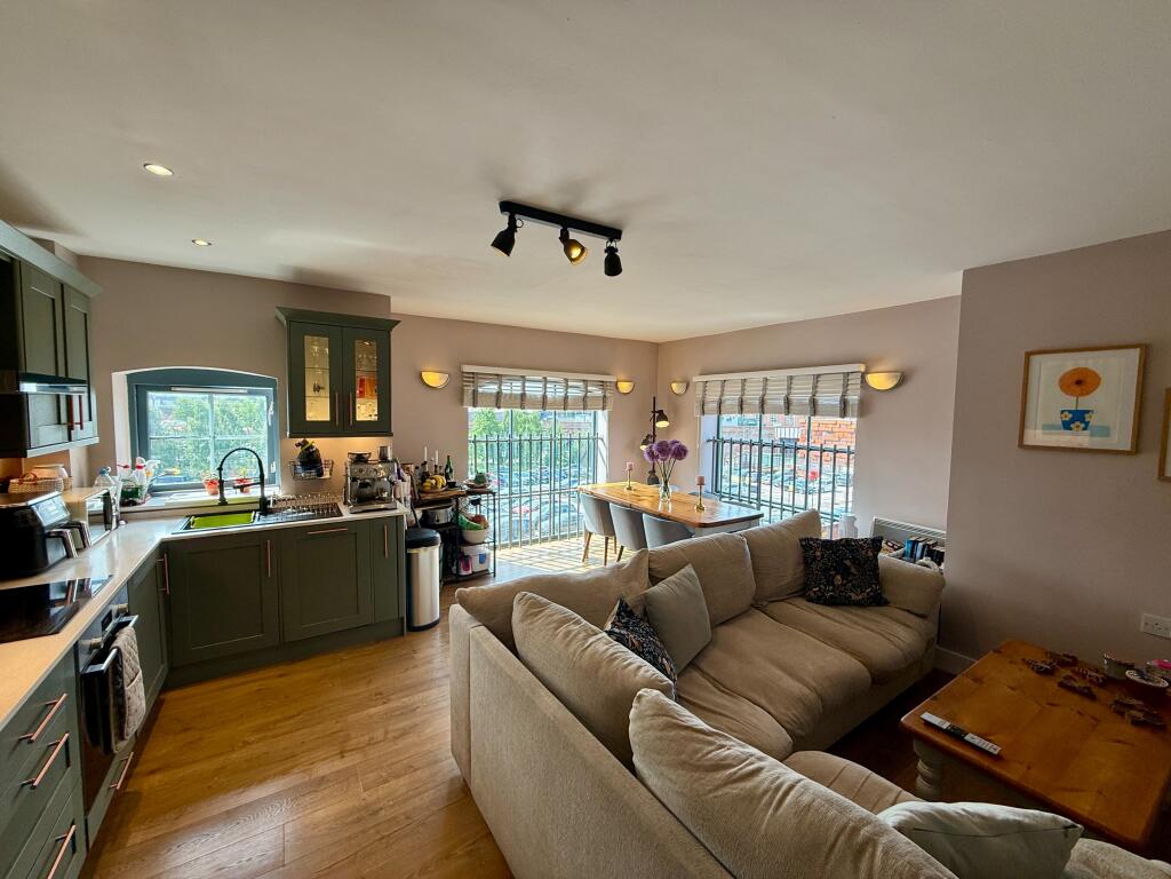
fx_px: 474
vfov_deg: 85.7
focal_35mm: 14
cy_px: 440
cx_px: 586
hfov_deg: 102.1
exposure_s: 1/158
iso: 50
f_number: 2.2
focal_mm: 2.22
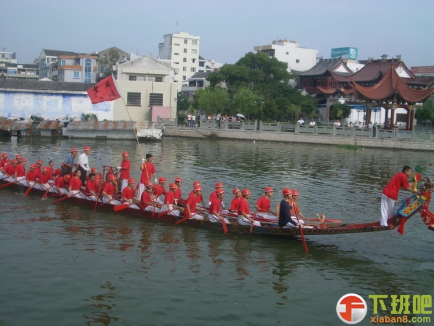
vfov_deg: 35.2
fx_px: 514
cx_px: 217
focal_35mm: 41
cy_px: 163
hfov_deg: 45.8
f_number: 4.6
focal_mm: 6.8
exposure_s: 1/400
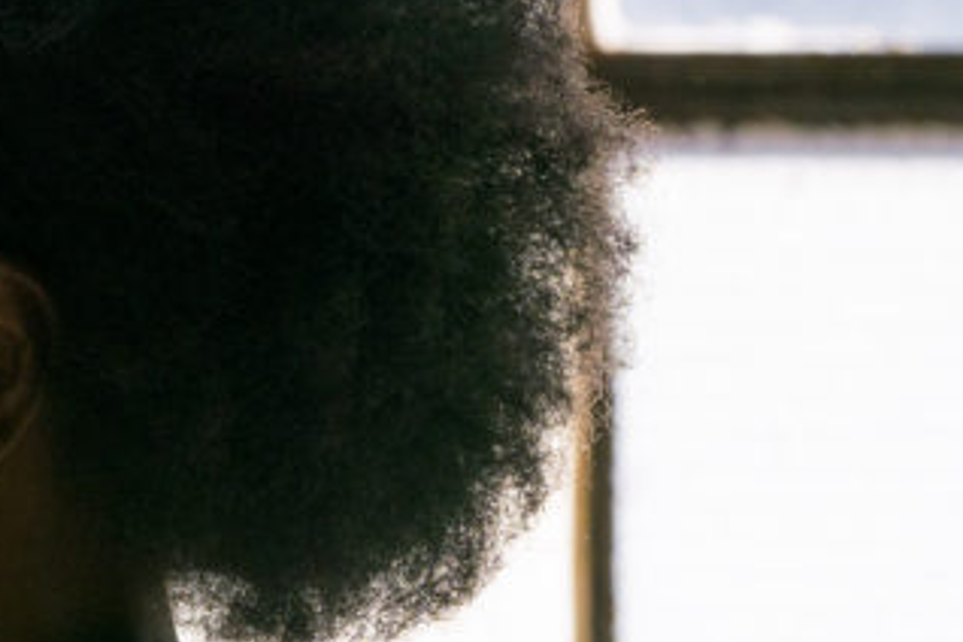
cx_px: -554
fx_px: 9228
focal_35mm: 345
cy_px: 531
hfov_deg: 5.9
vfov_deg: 4.0
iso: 640
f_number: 8
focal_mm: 107
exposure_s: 1/500
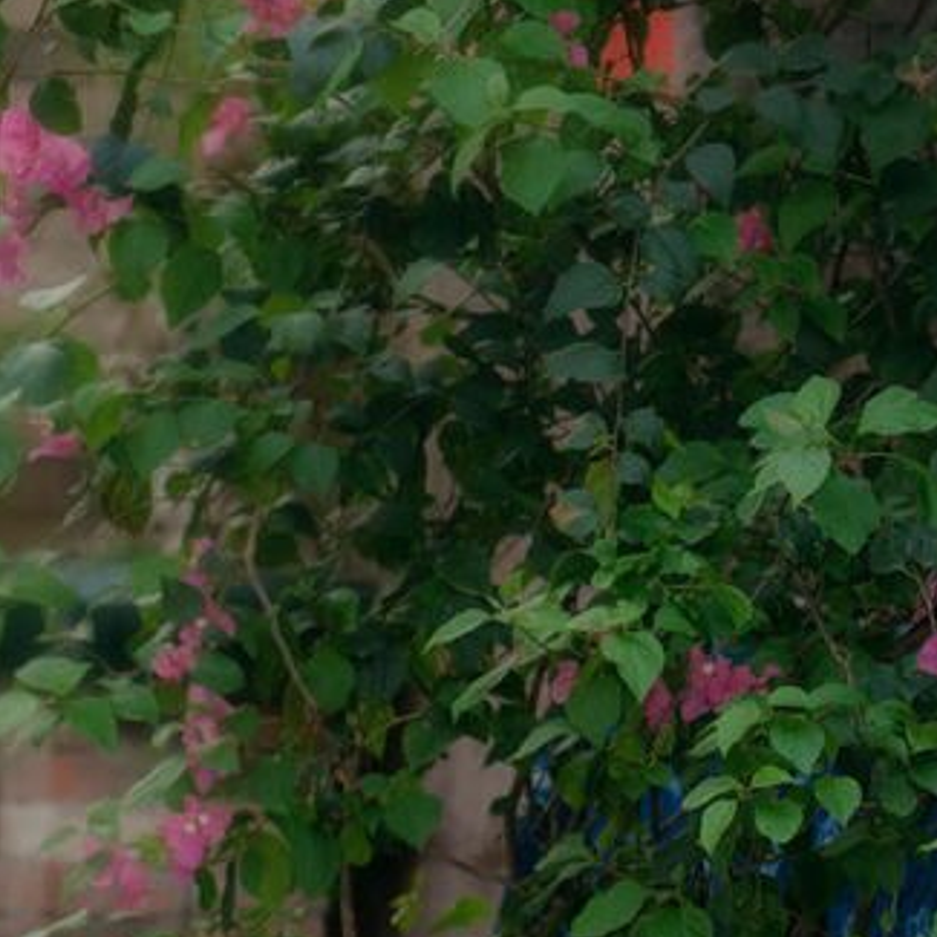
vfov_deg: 5.6
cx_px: 32
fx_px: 9585
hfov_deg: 5.6
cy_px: 780
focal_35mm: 313
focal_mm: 76
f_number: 3.2
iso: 200
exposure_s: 1/125
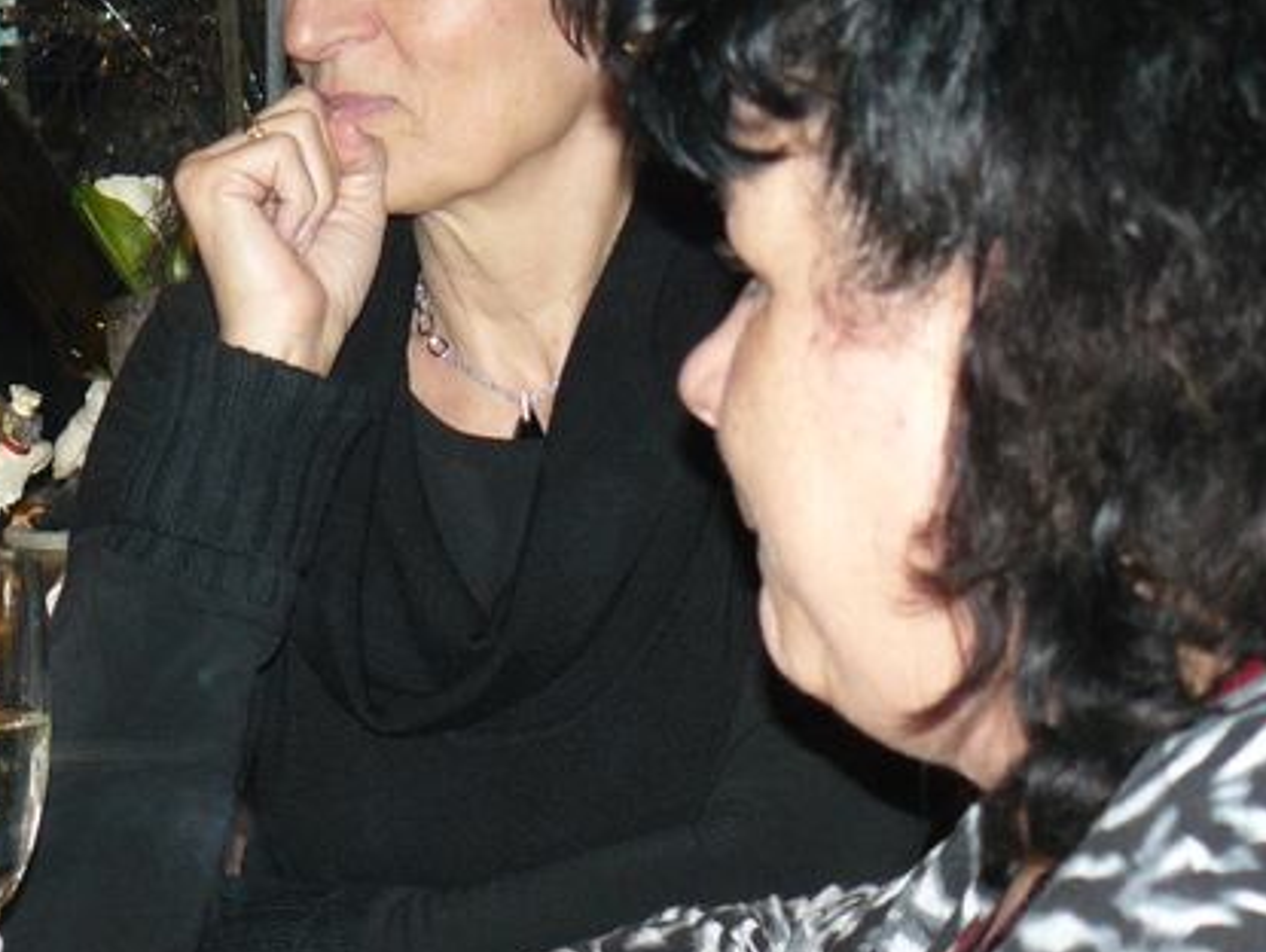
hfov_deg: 13.8
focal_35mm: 143
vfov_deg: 10.4
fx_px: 5234
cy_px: 336
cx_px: 625
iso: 250
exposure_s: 1/30
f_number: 3.2
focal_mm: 16.5
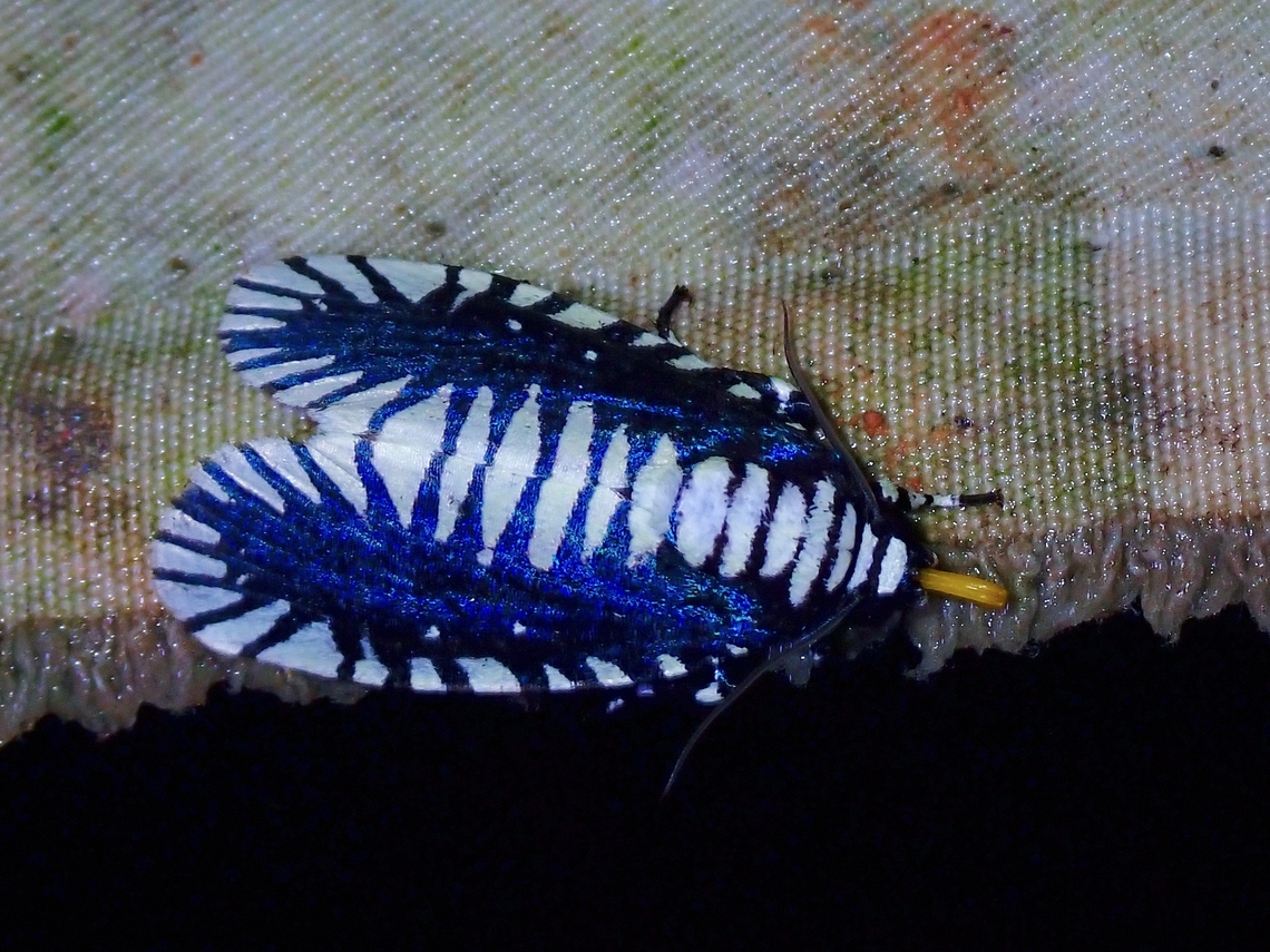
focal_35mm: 100
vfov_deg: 14.8
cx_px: 635
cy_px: 476
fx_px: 3669
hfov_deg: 19.6
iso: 200
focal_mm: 18
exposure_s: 1/200
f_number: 6.3
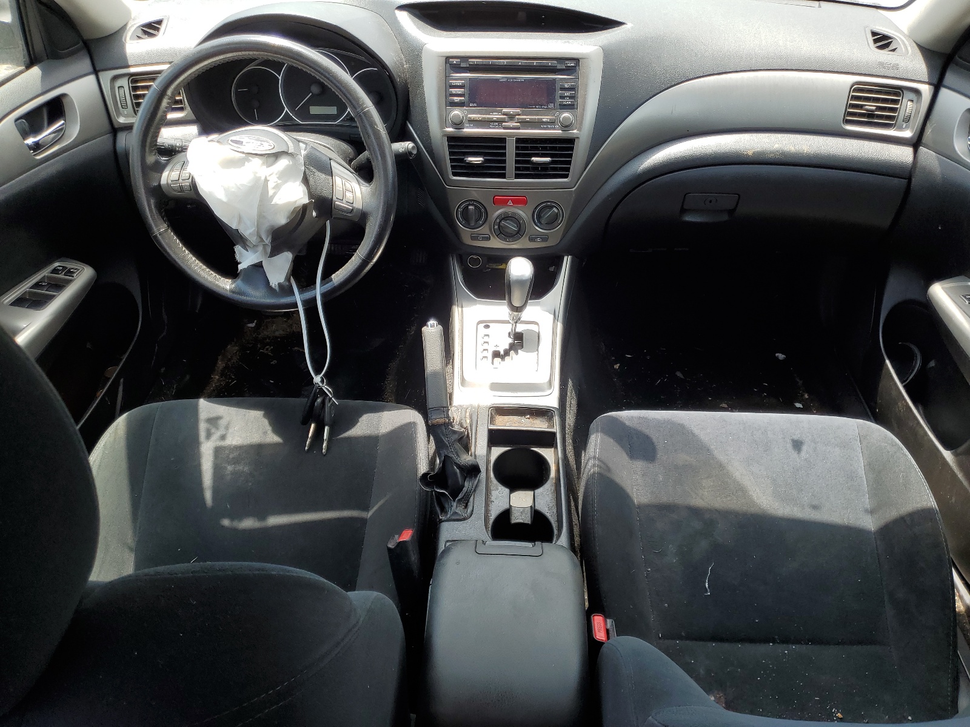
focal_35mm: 26
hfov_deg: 67.3
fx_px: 729
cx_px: 485
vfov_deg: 53.1
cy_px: 364
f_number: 1.5
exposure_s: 1/476
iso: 50
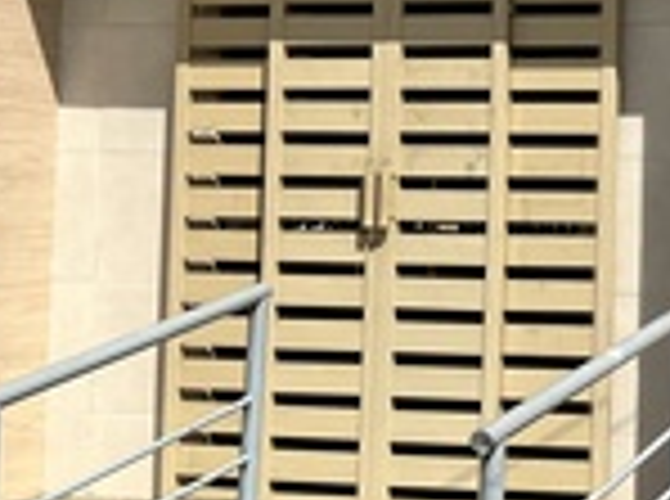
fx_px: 2163
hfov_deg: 16.6
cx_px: 868
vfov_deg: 13.1
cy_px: 77
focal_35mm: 112
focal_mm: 5.7
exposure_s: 1/9434
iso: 50
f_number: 1.5
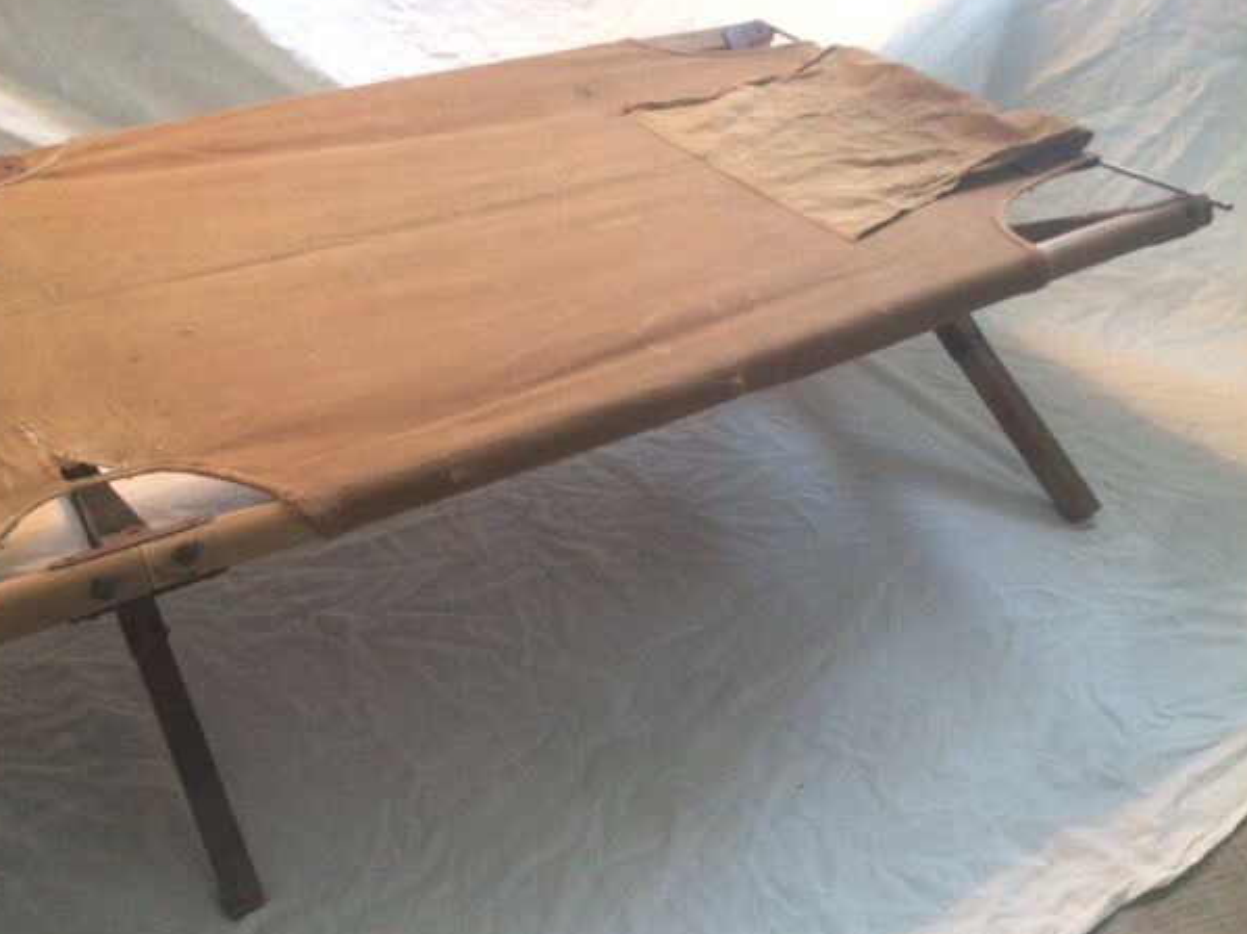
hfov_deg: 58.3
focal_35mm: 31
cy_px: 483
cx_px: 604
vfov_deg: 45.4
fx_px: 1117
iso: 250
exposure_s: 1/20
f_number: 2.2
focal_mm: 4.15
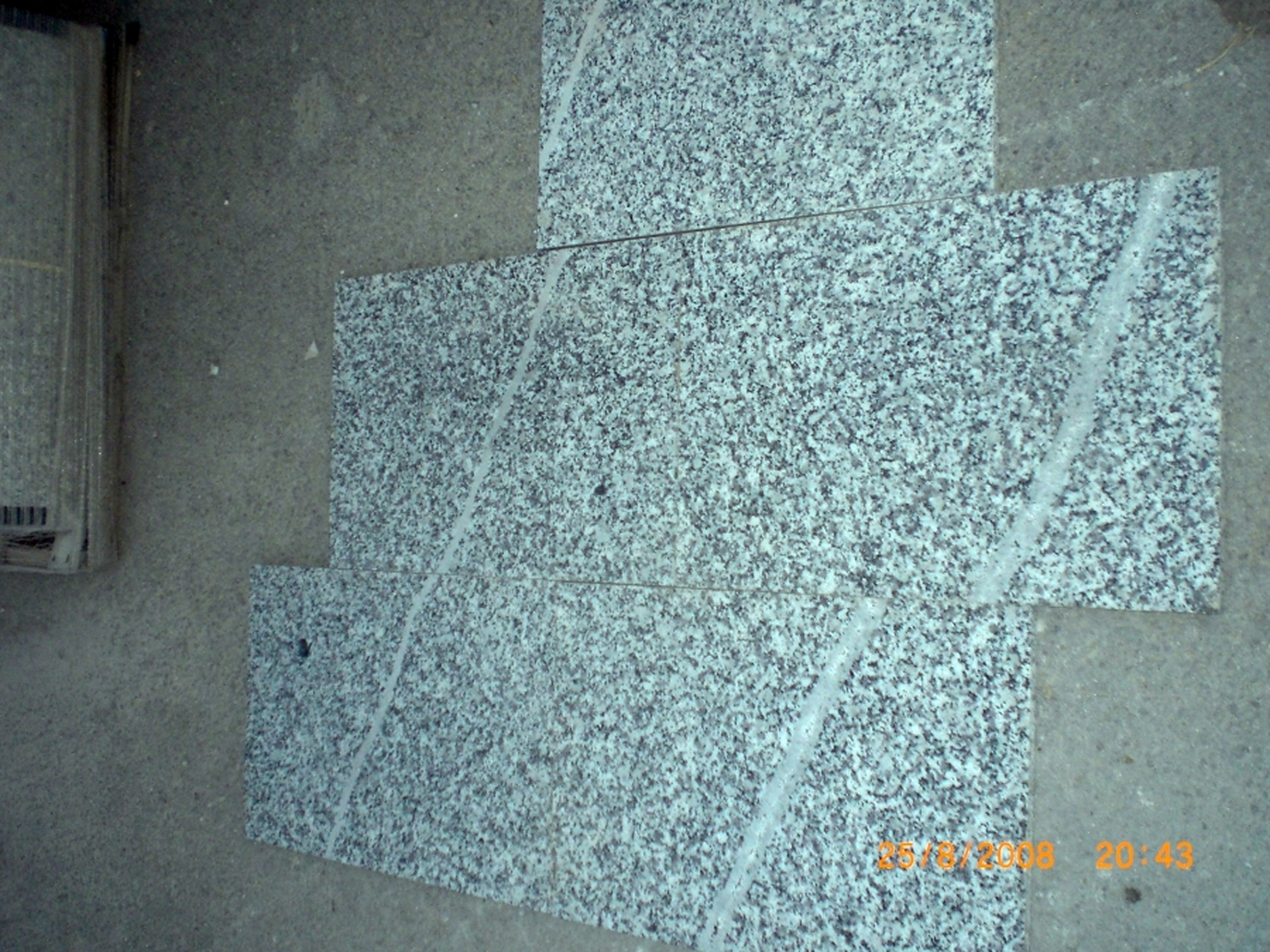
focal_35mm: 38
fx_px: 1394
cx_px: 635
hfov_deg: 49.0
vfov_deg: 37.7
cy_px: 476
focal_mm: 6.3
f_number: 3.1
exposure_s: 1/60
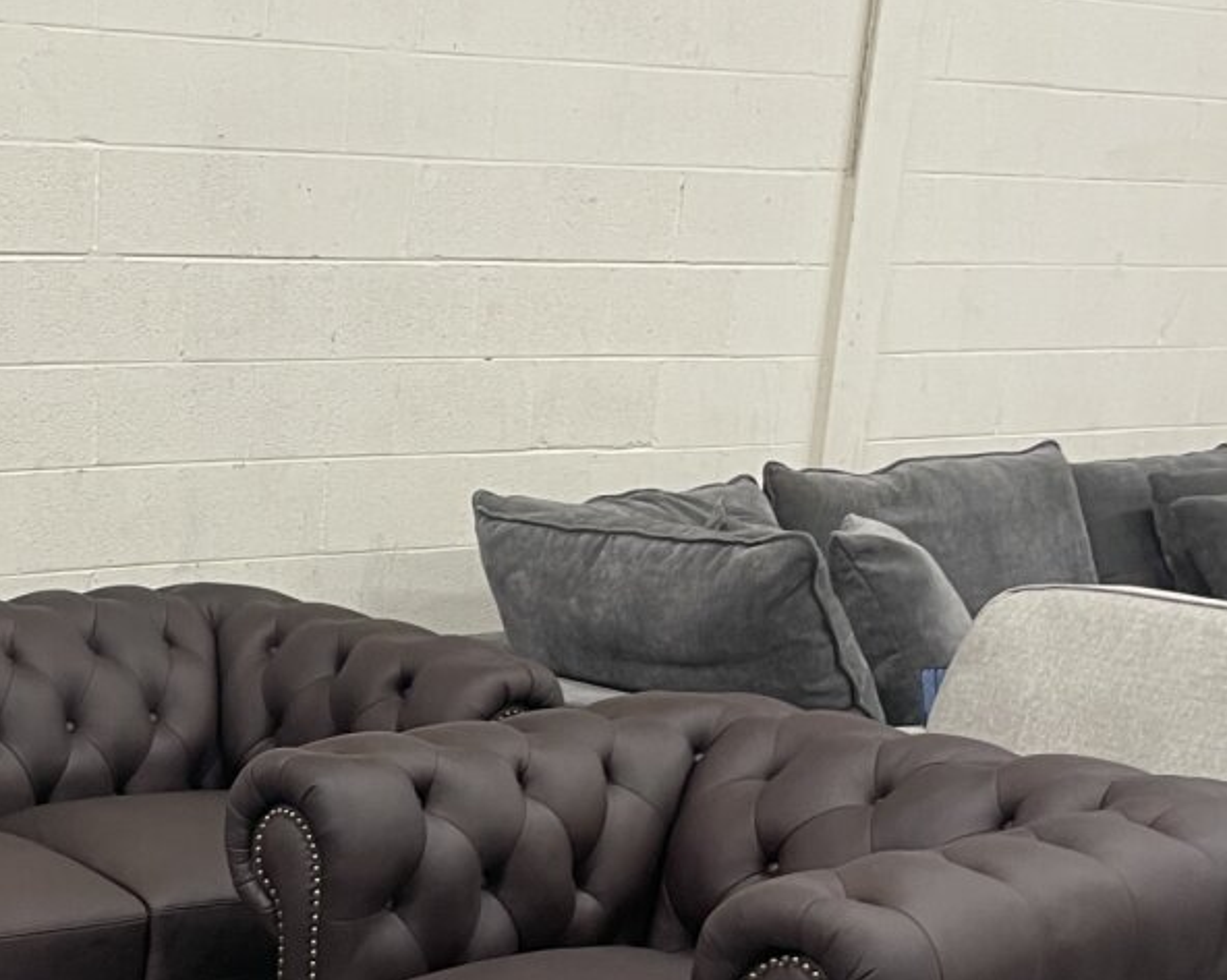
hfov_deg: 27.1
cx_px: 0
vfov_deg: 21.7
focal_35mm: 66
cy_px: 1117
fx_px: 2396
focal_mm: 5.1
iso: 100
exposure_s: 1/60
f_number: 1.6
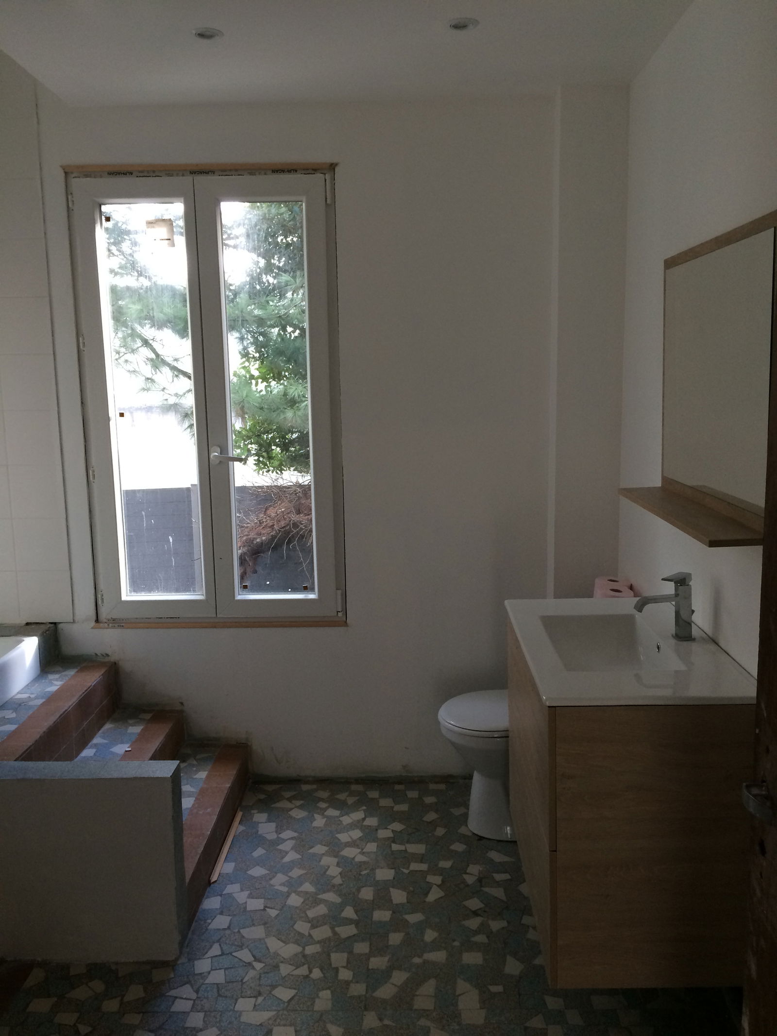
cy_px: 518
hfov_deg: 48.2
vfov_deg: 61.7
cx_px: 388
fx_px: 868
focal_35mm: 29
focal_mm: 4.15
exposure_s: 1/33
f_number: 2.2
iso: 64
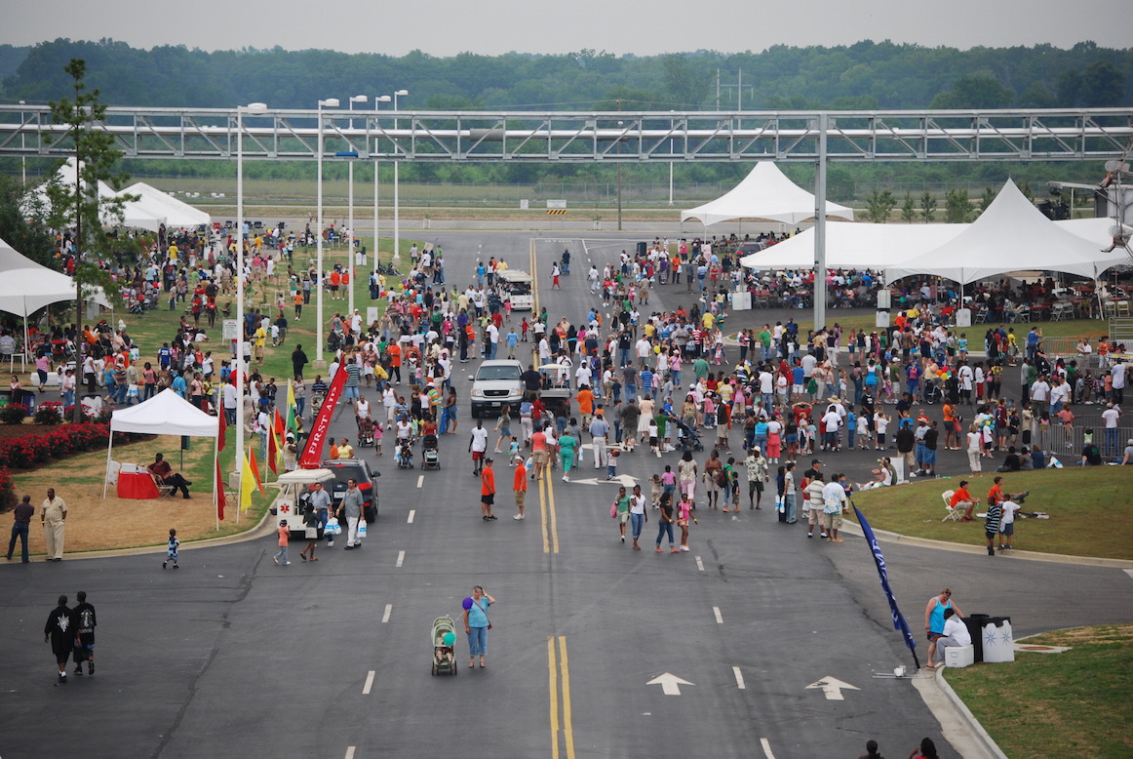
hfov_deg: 13.7
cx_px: 566
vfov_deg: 9.2
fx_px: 4727
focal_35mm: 150
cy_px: 380
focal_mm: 100
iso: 360
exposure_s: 1/125
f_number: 4.8
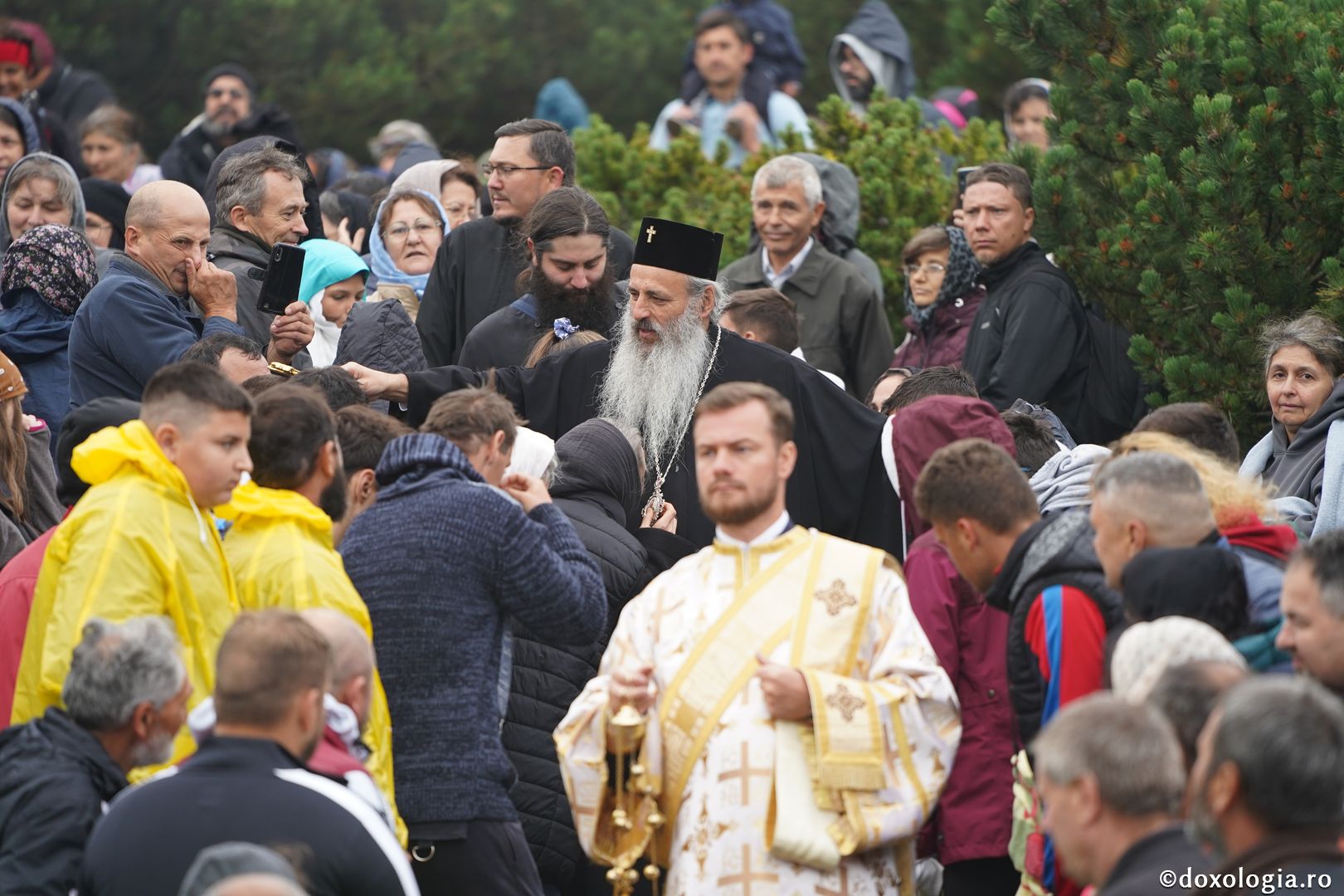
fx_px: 7466
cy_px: 448
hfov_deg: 10.3
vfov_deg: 6.9
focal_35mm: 200
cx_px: 672
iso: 640
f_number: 2.8
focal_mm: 200
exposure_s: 1/640
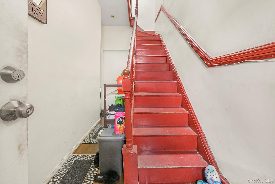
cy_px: 92
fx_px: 92
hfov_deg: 112.6
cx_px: 138
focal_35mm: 12
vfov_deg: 90.1
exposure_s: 1
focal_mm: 12
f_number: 9
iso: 800
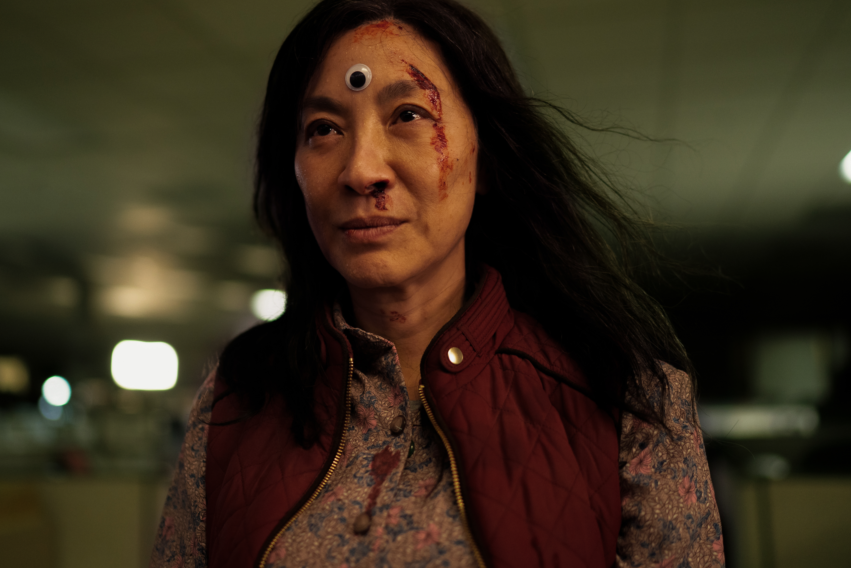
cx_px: 379
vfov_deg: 31.8
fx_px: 993
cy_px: 236
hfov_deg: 46.3
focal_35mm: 42
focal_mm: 35
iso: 800
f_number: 1.4
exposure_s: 1/250
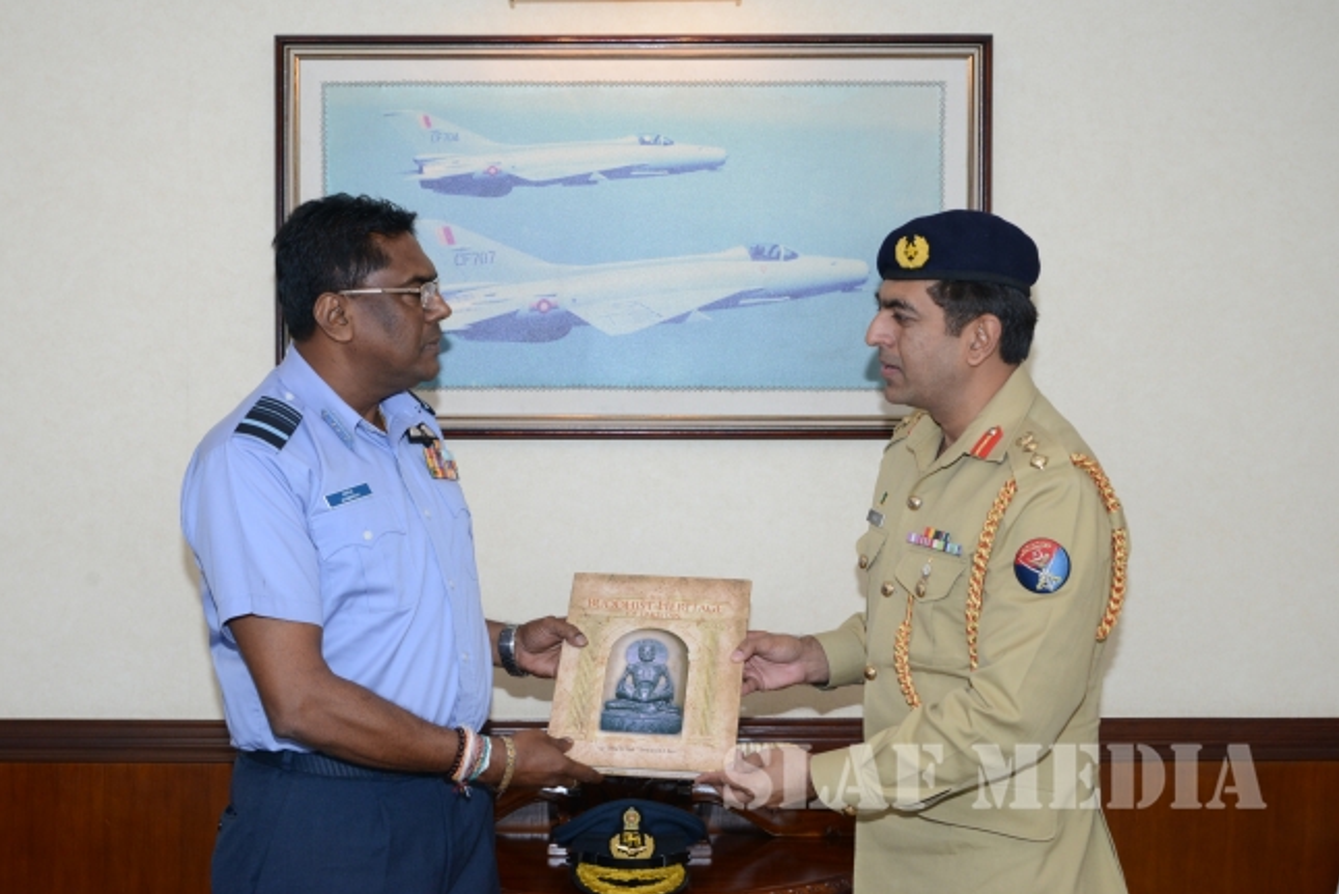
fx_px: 1934
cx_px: 626
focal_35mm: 52
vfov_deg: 26.0
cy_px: 418
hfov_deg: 38.2
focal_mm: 48
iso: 1250
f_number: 7.1
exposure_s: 1/125
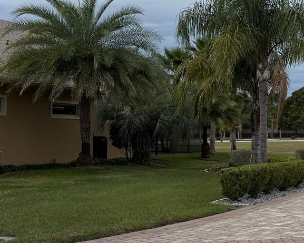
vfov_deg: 23.5
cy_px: 125
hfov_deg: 25.8
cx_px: 373
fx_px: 585
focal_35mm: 65
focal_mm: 6.76
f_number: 1.78
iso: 80
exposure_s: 1/1855
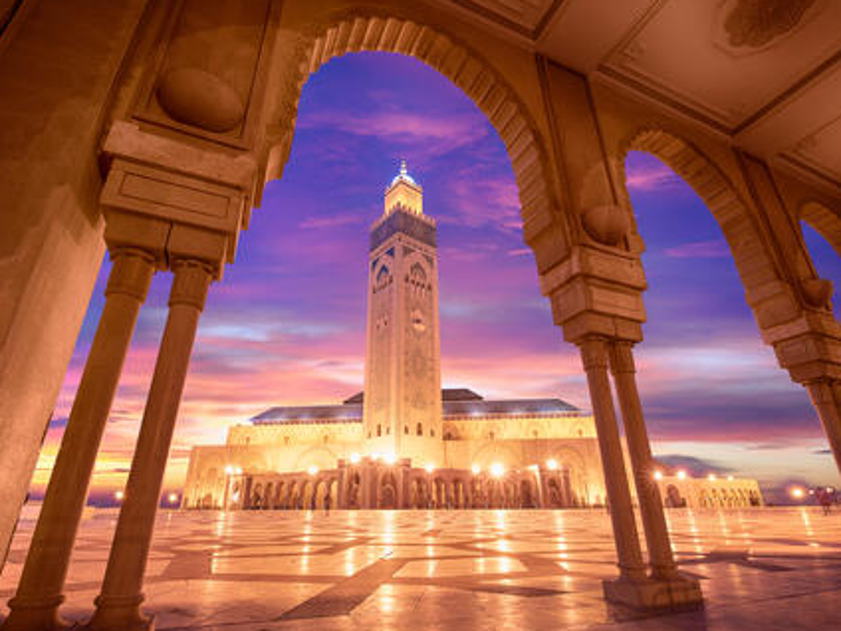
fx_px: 413
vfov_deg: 74.7
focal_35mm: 17
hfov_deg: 91.0
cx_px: 413
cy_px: 323
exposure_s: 8
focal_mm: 15
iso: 125
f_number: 9
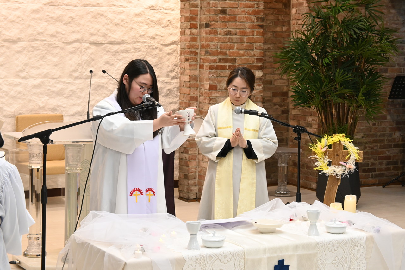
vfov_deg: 18.2
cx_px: 202
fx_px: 844
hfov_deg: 27.0
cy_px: 135
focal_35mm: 75
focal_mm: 50
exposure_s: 1/80
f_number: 6.3
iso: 1000
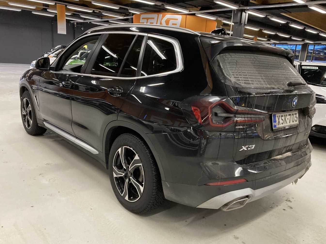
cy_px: 130
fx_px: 283
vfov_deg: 46.8
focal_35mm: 30
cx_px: 171
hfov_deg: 59.9
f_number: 1.8
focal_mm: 3.99
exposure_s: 1/33
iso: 250
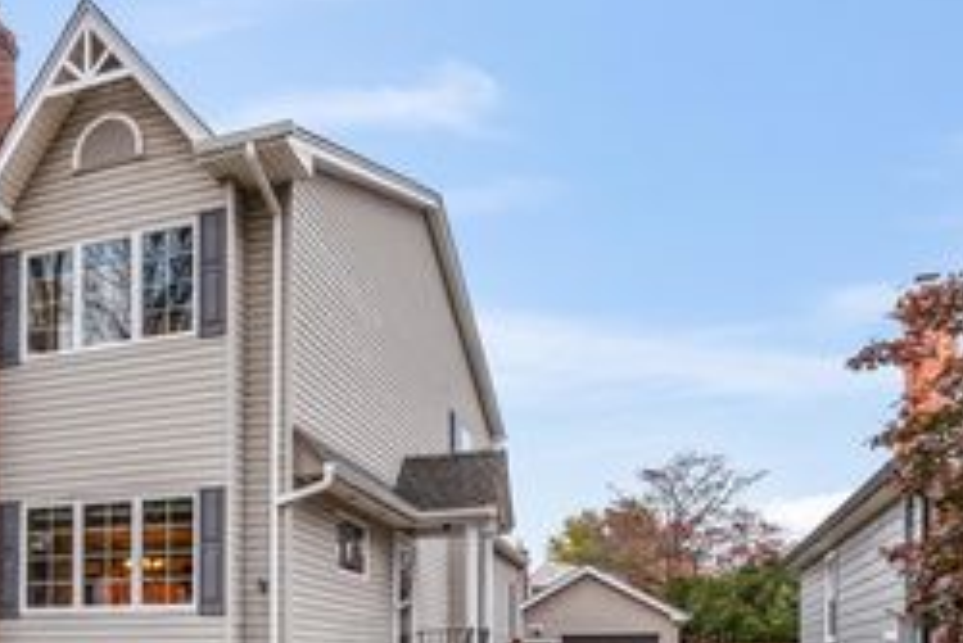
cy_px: 549
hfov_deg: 50.8
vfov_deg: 35.3
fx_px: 964
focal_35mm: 36
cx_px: 239
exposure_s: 1/30
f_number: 8
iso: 500
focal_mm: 18
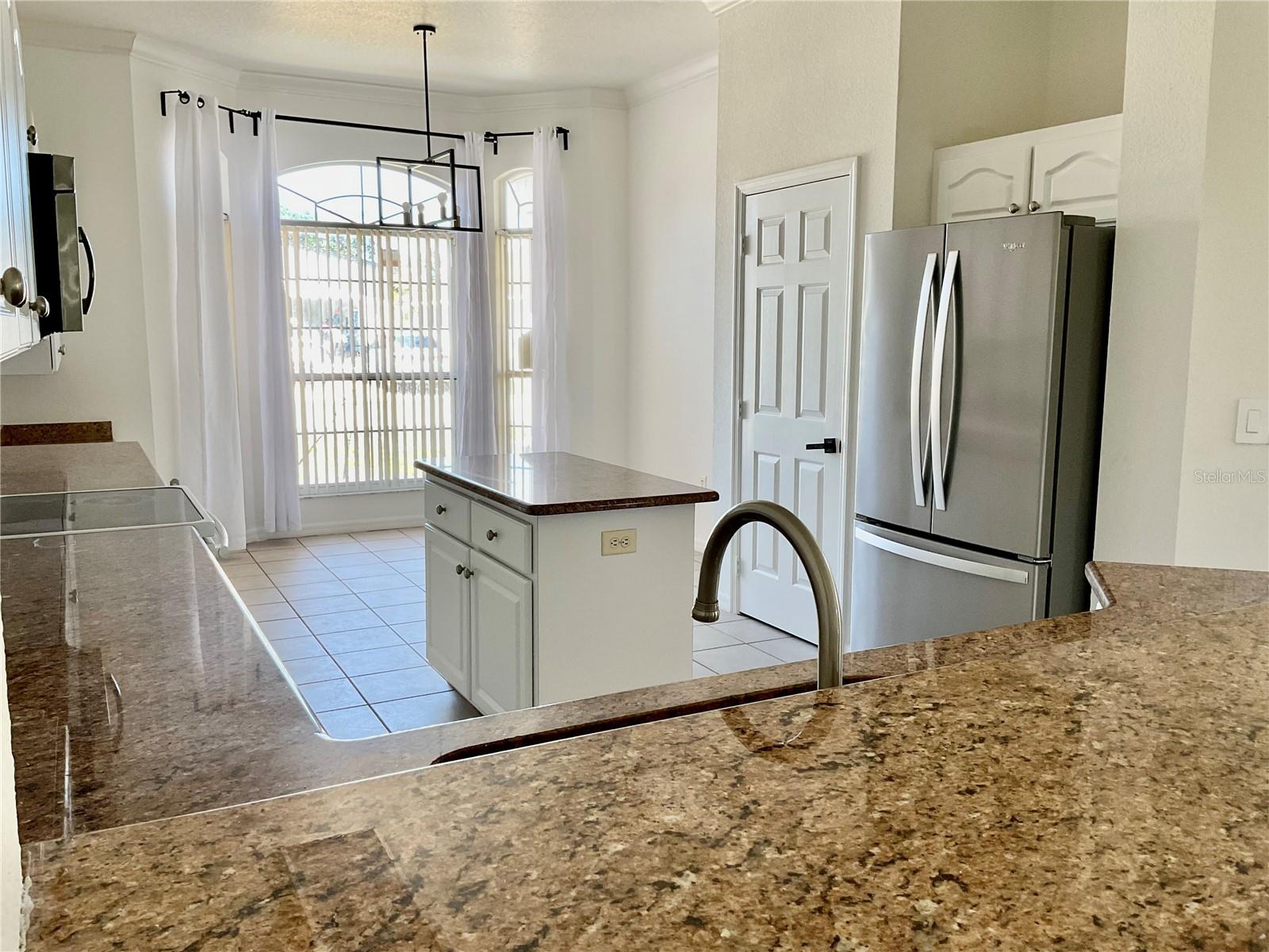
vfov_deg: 48.2
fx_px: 1063
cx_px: 634
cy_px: 476
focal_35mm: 29
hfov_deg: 61.7
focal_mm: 3
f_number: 1.8
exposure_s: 1/60
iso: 40
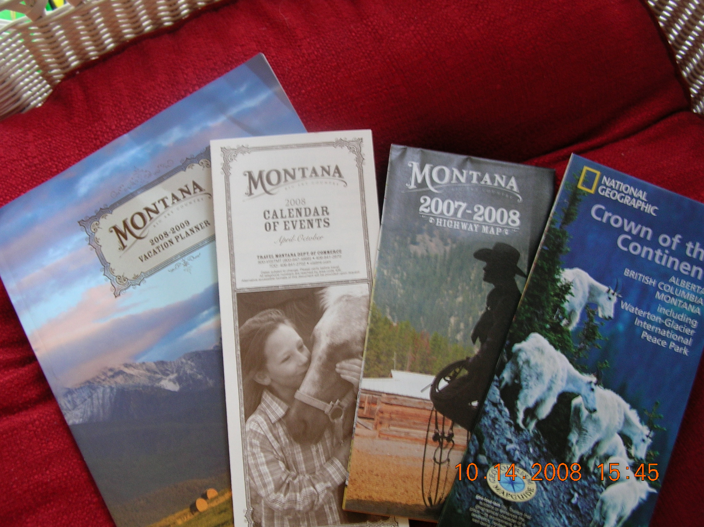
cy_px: 264
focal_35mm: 36
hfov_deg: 51.4
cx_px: 352
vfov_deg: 39.6
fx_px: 732
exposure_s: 1/3.9
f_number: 2.7
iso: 57
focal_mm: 6
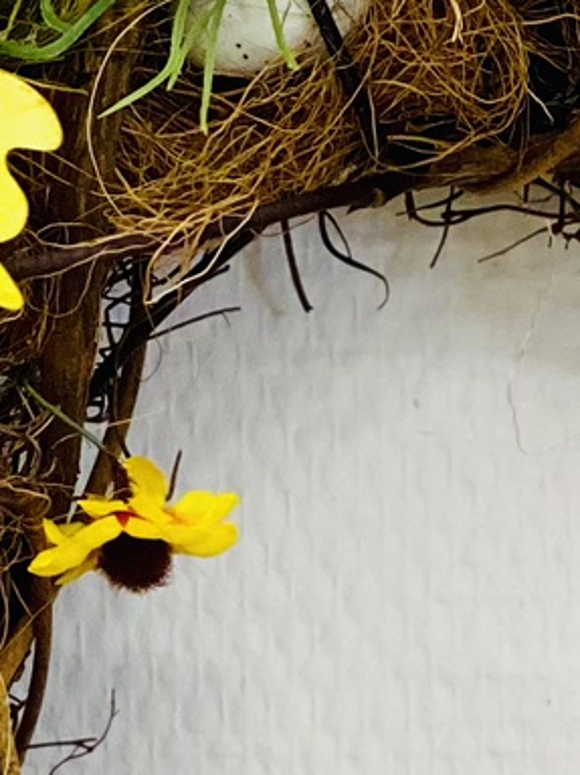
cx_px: 503
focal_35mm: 274
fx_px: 6125
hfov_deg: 5.4
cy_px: 959
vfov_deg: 7.2
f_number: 2
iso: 125
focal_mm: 6
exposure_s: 1/100
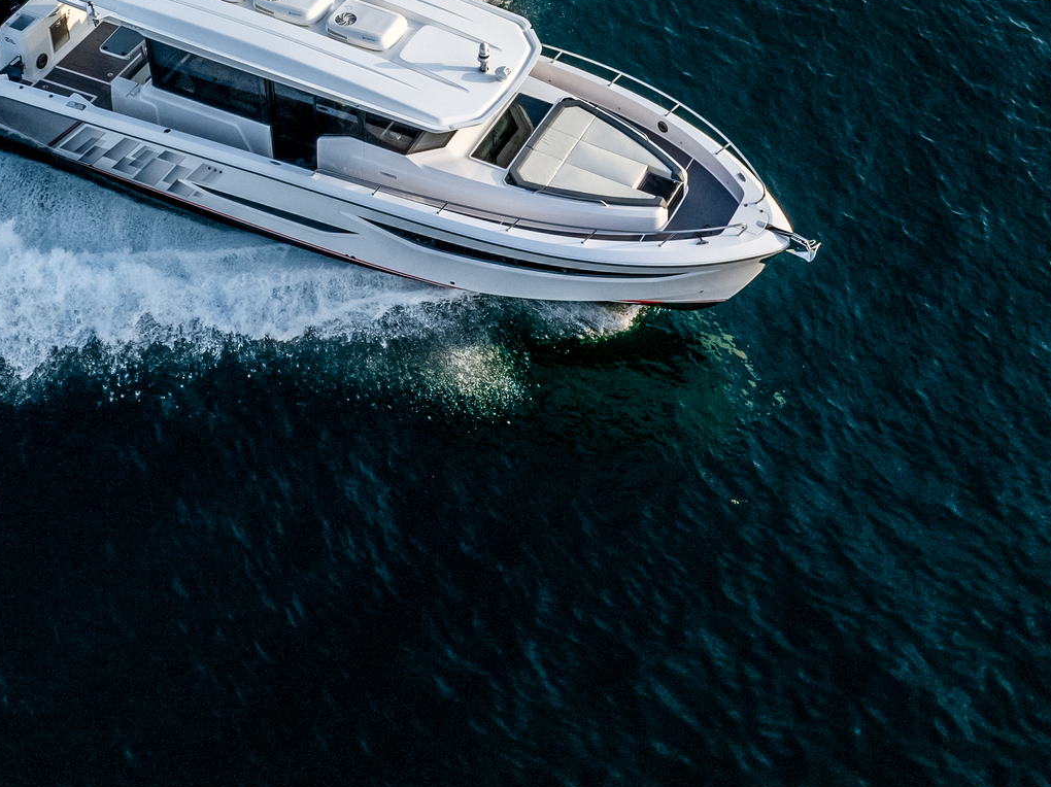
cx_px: 487
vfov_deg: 23.2
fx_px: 1882
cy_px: 128
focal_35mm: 62
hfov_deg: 31.2
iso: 100
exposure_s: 1/500
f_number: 6.3
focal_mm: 12.29
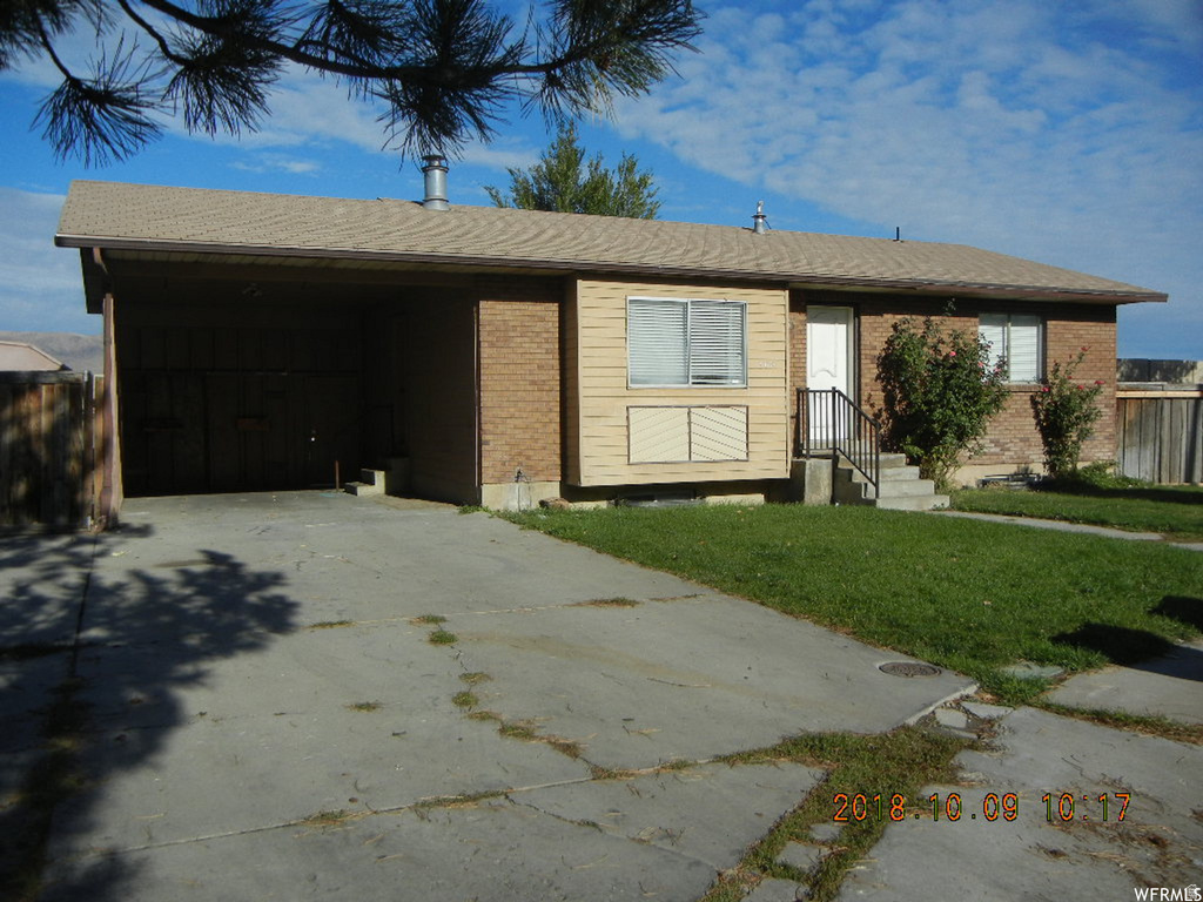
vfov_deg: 46.8
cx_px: 602
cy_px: 451
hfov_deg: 60.0
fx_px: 1043
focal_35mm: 30
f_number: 7
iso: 160
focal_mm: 5.4
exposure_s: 1/836
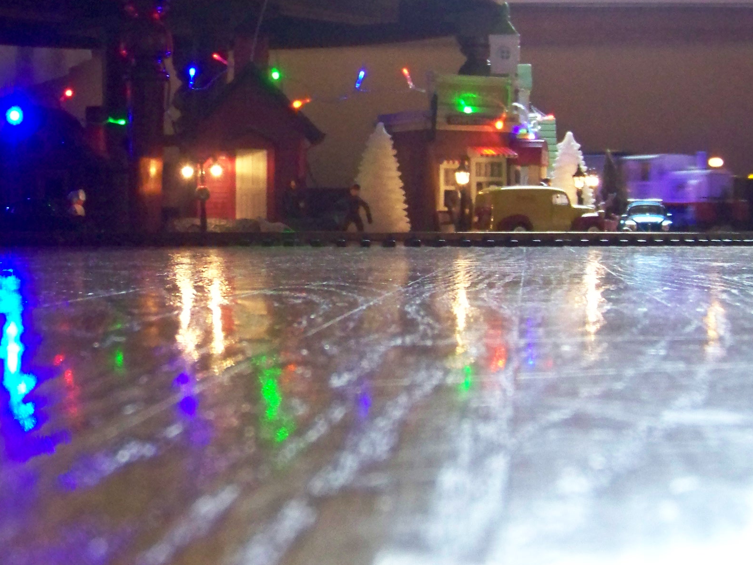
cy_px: 205
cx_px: 194
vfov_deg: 21.0
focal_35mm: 70
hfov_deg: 27.4
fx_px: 1523
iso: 400
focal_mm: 5.85
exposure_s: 1/10
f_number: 2.8
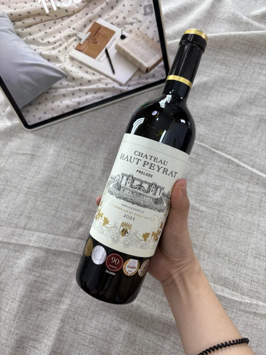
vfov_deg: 67.3
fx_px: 266
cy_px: 178
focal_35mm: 26
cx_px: 133
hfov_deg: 53.1
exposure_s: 1/100
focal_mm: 5.96
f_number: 1.6
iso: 40
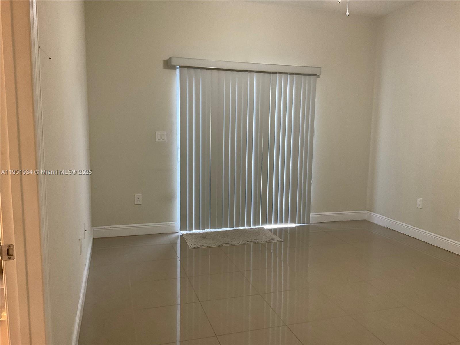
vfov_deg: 48.2
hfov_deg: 61.7
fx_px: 385
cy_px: 172
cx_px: 230
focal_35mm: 29
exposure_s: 1/60
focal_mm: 3
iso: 160
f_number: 1.8
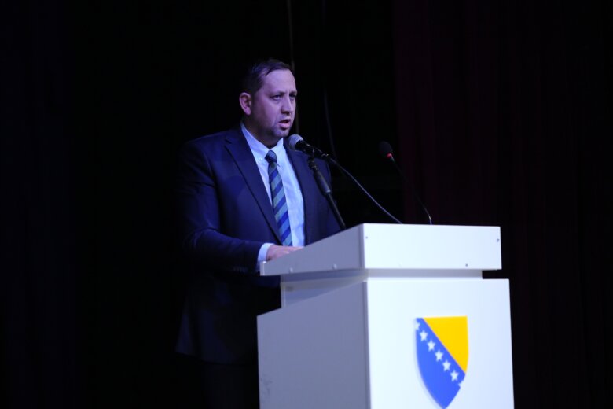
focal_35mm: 192
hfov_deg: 10.7
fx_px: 3269
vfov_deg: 7.2
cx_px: 306
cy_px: 204
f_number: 2.8
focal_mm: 192
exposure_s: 1/200
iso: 4000
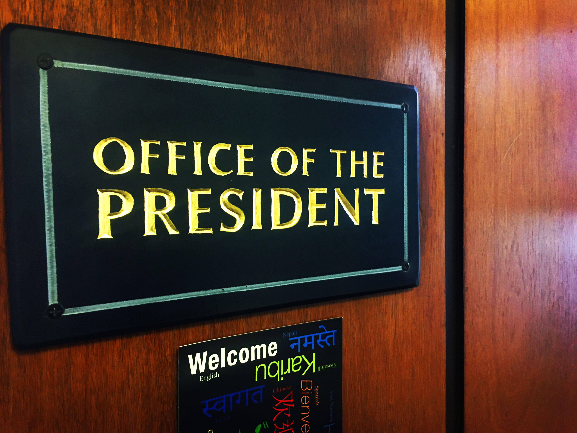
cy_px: 216
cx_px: 288
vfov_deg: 48.2
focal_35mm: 29
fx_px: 483
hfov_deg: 61.7
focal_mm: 4.15
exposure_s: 1/4
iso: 64
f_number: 2.2
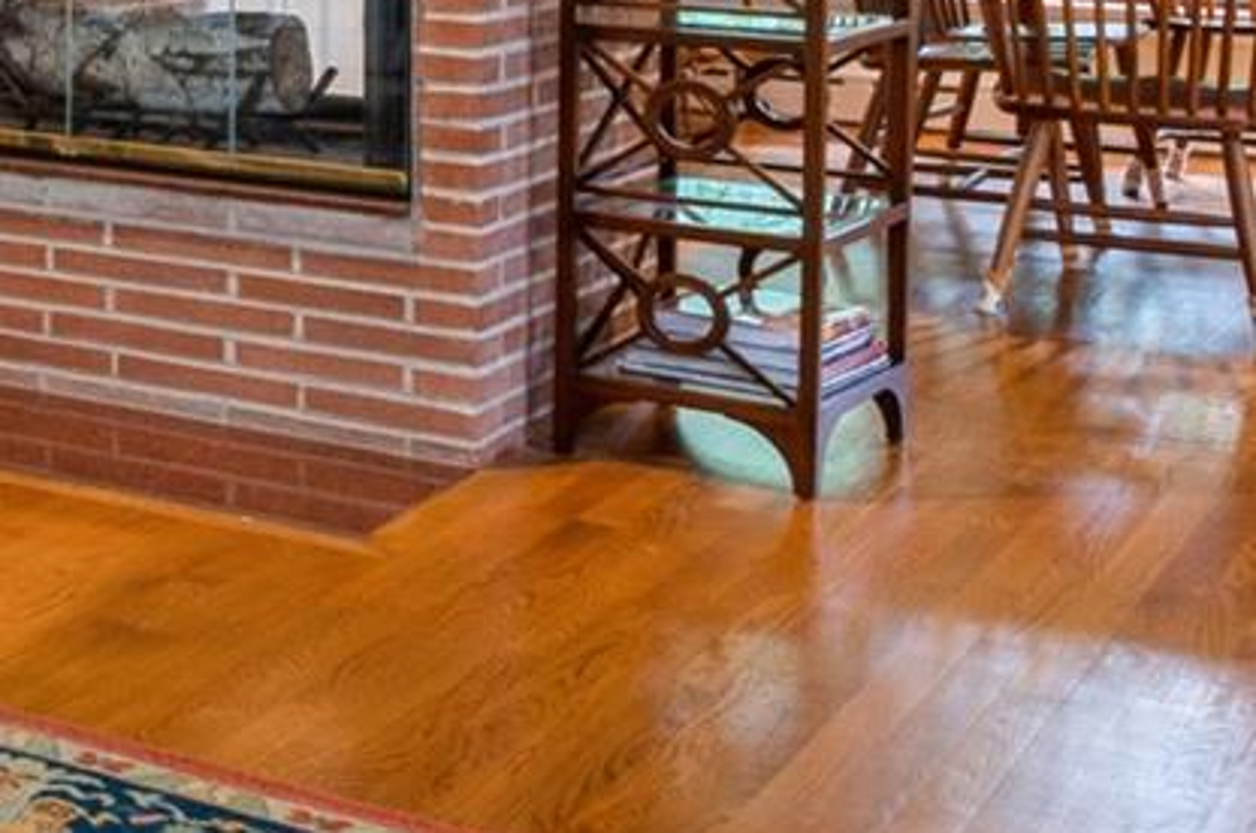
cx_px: -1014
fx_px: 2404
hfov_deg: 20.5
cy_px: 6
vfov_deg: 19.1
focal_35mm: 69
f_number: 11
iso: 200
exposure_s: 1.3
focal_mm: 14
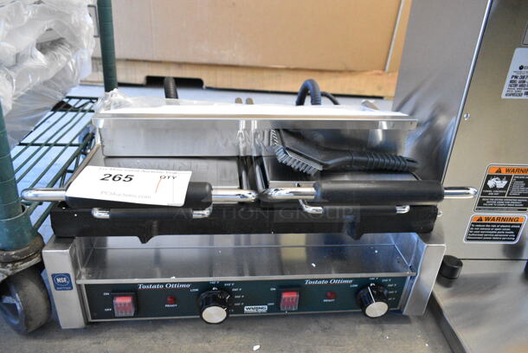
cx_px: 264
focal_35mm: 27
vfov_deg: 48.0
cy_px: 176
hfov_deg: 67.3
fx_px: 396
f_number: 5.6
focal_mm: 18
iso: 6400
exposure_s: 1/125
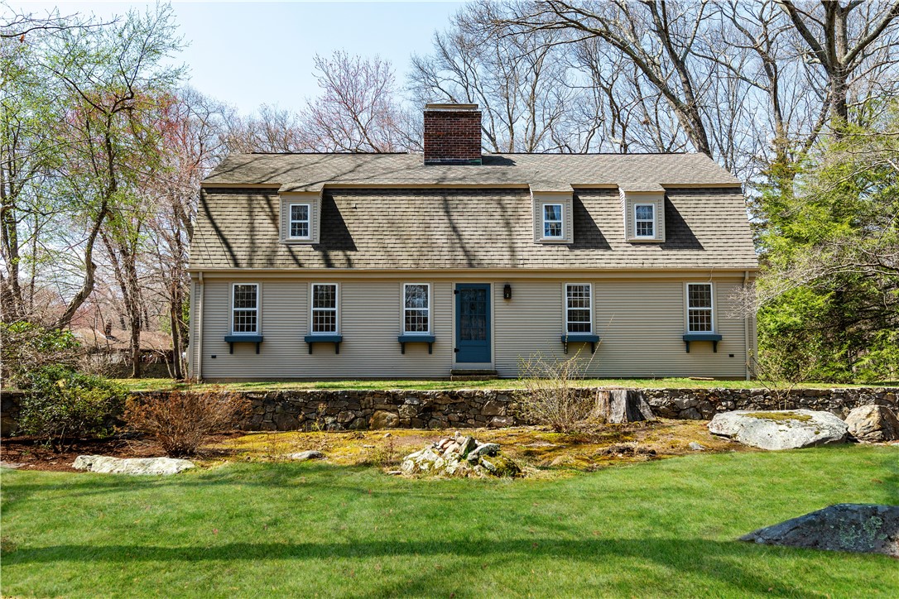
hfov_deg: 54.4
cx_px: 450
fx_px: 874
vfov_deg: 37.9
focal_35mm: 35
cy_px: 300
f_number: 7.1
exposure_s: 1/160
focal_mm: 35
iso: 100
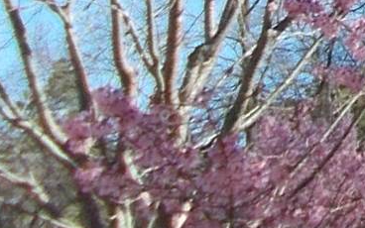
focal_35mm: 170
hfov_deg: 10.5
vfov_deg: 6.7
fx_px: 1691
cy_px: -553
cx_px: 901
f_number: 8
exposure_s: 1/80
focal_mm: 4.6
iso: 80
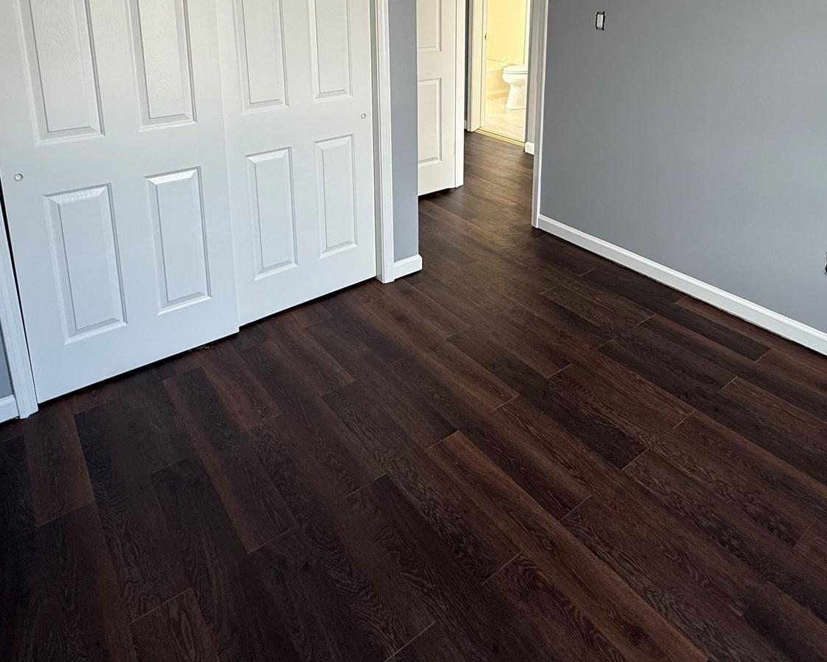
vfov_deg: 52.4
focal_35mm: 25
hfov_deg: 68.0
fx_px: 612
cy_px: 114
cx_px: 437
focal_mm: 2.22
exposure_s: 1/99
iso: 80
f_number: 2.2
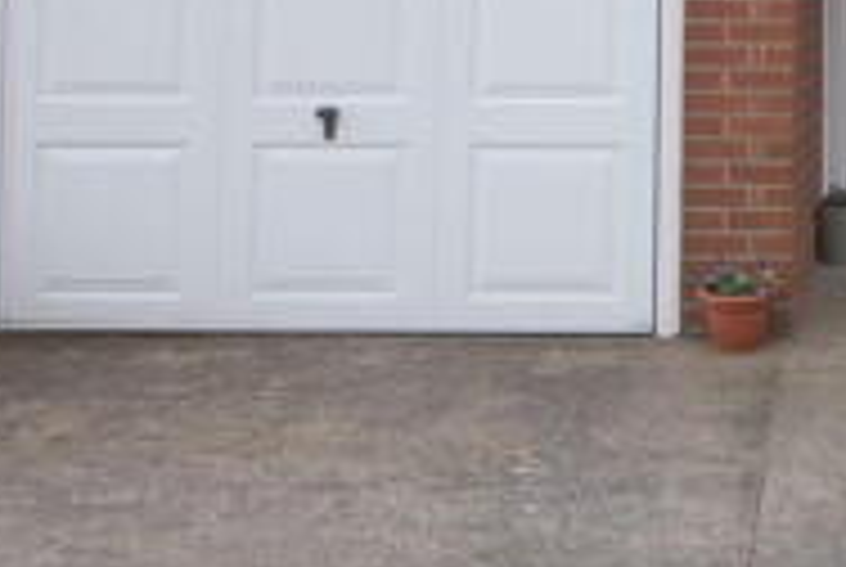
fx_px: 2448
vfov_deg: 12.7
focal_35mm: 104
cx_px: 1001
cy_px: -232
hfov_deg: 18.6
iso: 110
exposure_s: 1/125
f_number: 5.6
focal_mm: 20
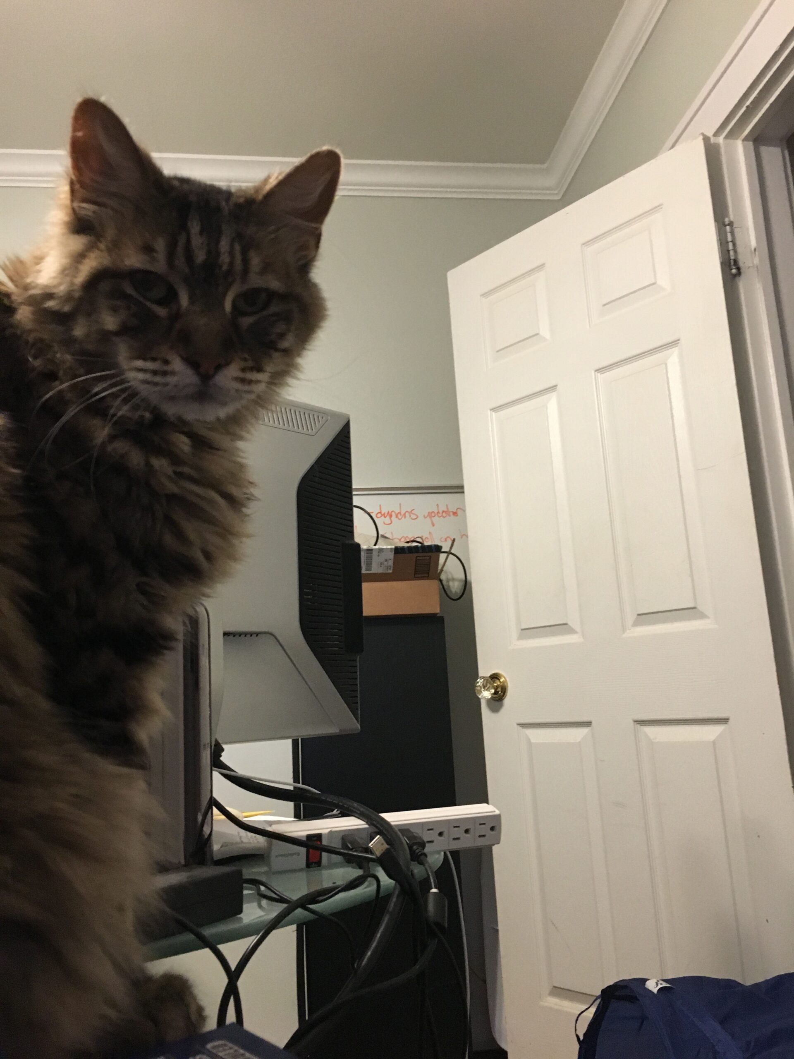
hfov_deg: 48.2
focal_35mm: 29
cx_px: 397
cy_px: 530
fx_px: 887
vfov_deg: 61.7
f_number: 2.2
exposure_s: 1/30
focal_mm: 4.15
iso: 200
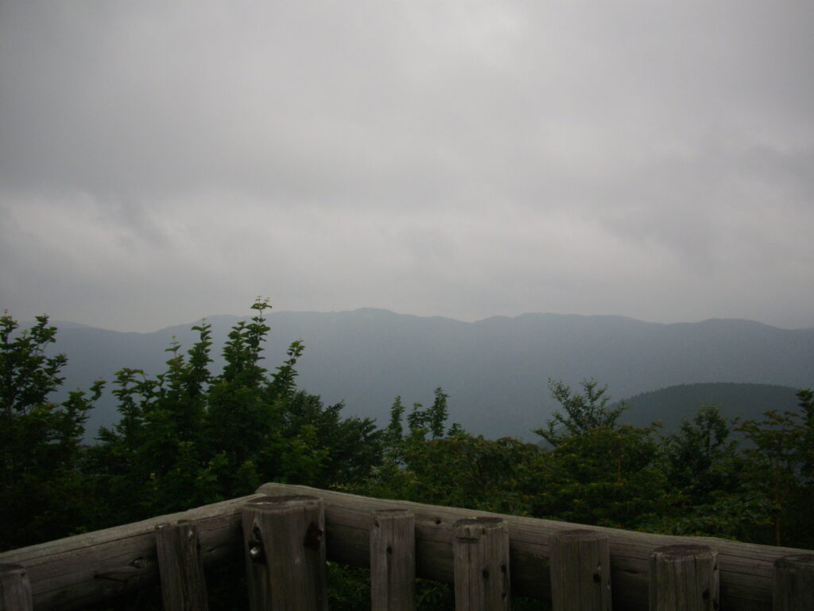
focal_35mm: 37
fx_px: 870
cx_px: 407
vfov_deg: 38.7
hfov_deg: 50.1
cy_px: 306
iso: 100
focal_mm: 6.2
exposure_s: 1/400
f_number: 5.6
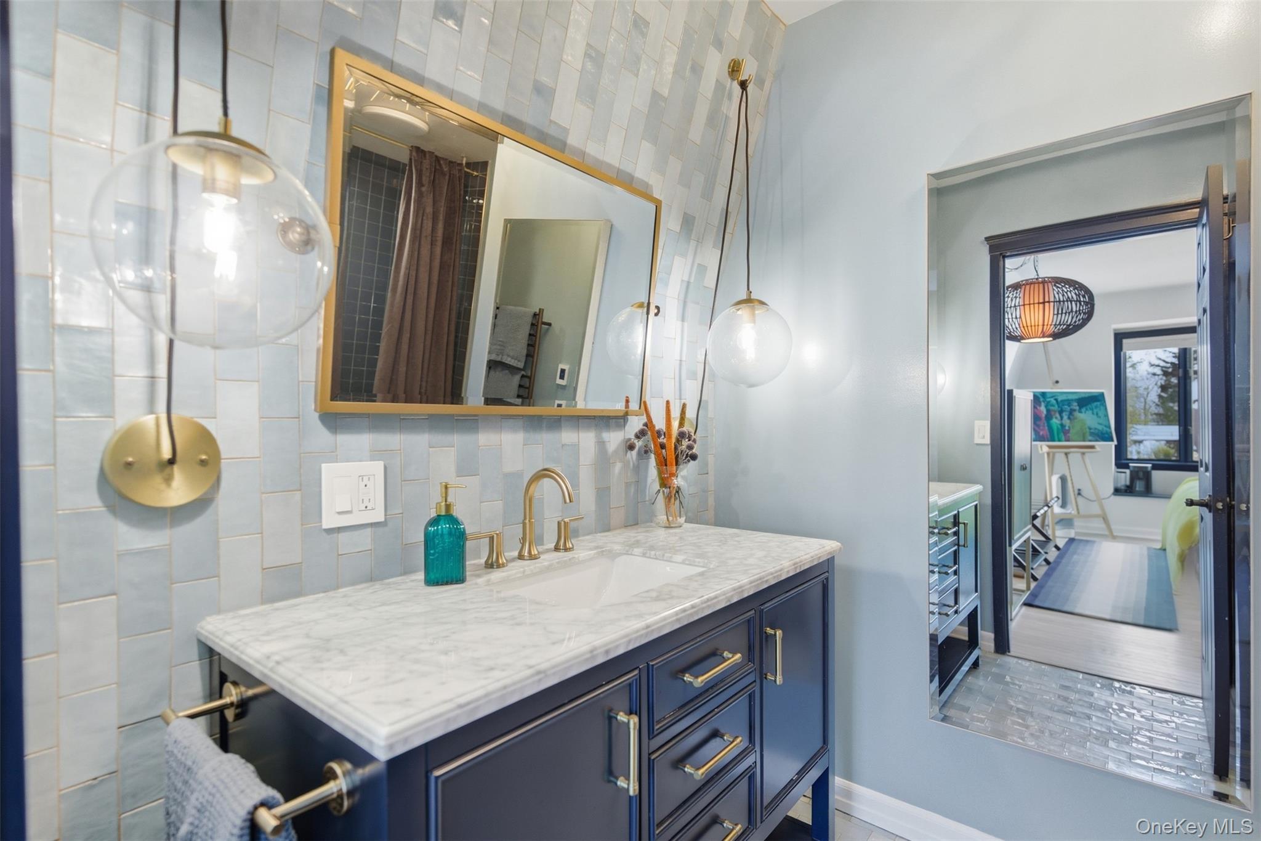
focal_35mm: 17
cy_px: 420
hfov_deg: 93.3
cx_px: 630
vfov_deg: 70.4
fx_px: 595
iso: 640
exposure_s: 1/8000
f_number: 2.8
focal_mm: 17
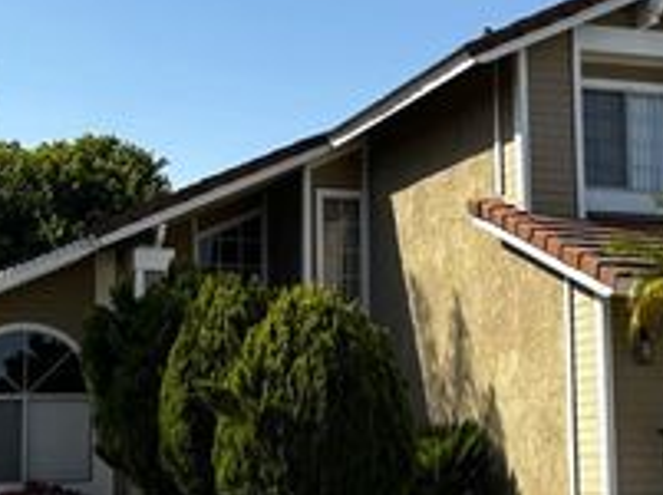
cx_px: 432
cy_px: 226
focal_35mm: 72
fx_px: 1377
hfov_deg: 26.9
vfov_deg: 20.4
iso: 50
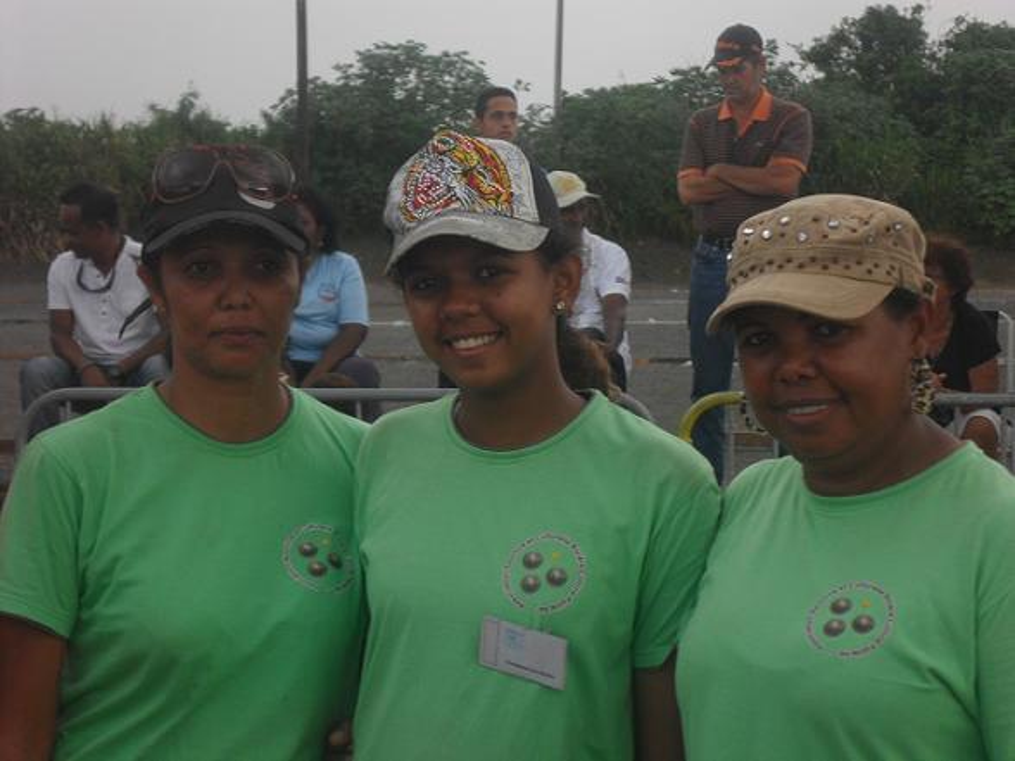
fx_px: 3167
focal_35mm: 108
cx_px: 508
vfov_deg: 13.7
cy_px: 380
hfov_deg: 18.2
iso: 100
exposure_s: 1/60
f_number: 5
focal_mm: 19.6
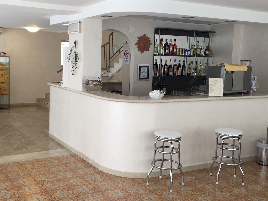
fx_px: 325
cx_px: 107
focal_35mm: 42
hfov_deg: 44.6
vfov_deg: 34.3
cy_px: 94
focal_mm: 4.15
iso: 40
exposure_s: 1/60
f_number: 2.2
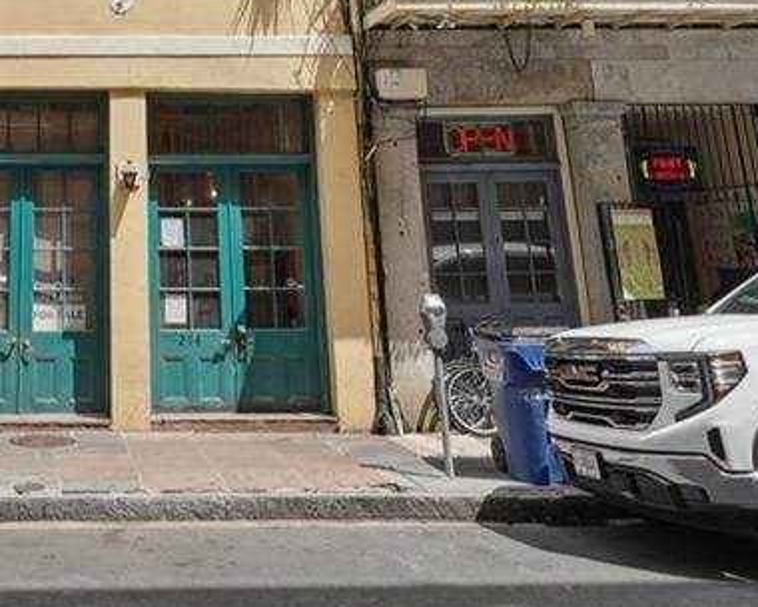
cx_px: 64
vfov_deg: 31.0
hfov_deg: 39.5
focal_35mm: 43
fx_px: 965
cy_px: -63
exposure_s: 1/800
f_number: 11
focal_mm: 17
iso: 800
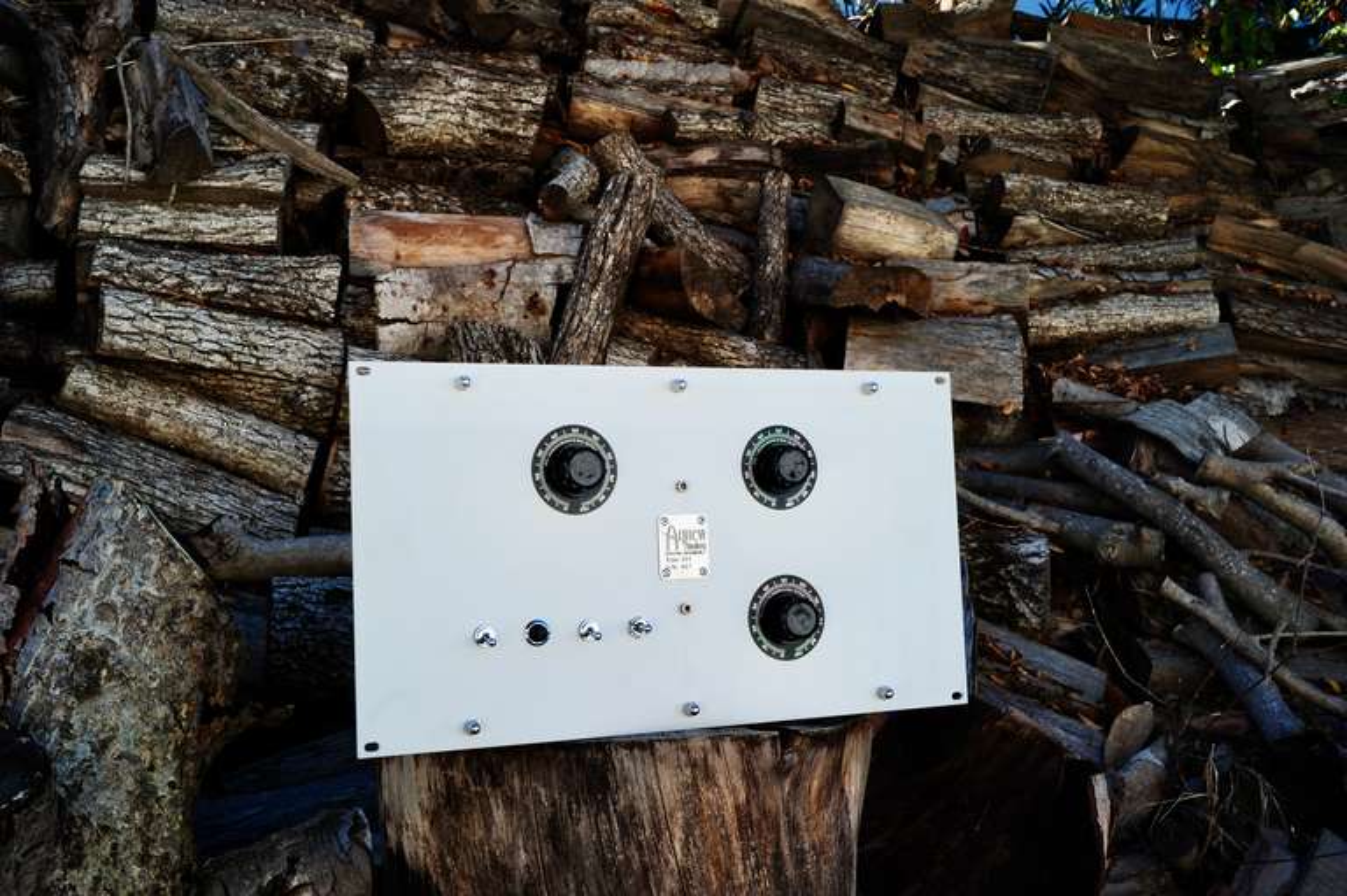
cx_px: 674
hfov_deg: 54.5
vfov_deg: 37.8
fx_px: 1309
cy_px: 448
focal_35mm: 35
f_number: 2.8
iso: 400
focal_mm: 35
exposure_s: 1/80
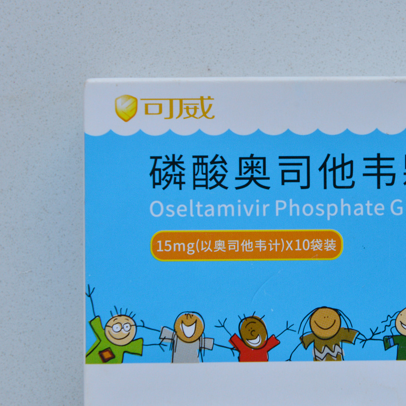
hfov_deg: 15.4
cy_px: 244
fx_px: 1486
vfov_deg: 15.5
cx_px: 335
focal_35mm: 112
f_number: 7.1
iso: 500
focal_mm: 62
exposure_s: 1/100
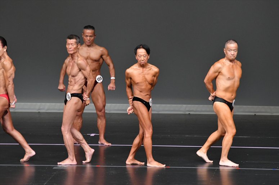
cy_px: 92
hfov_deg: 6.9
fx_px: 2324
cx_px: 140
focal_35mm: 300
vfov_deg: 4.6
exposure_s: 1/400
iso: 4000
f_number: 5.6
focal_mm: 200
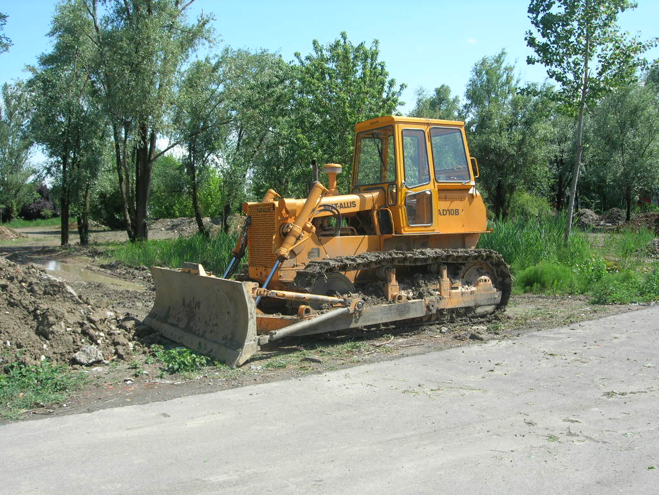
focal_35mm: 38
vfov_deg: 37.7
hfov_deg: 49.0
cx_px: 330
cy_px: 248
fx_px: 723
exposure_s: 1/357
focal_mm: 7.8
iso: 64
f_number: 4.8
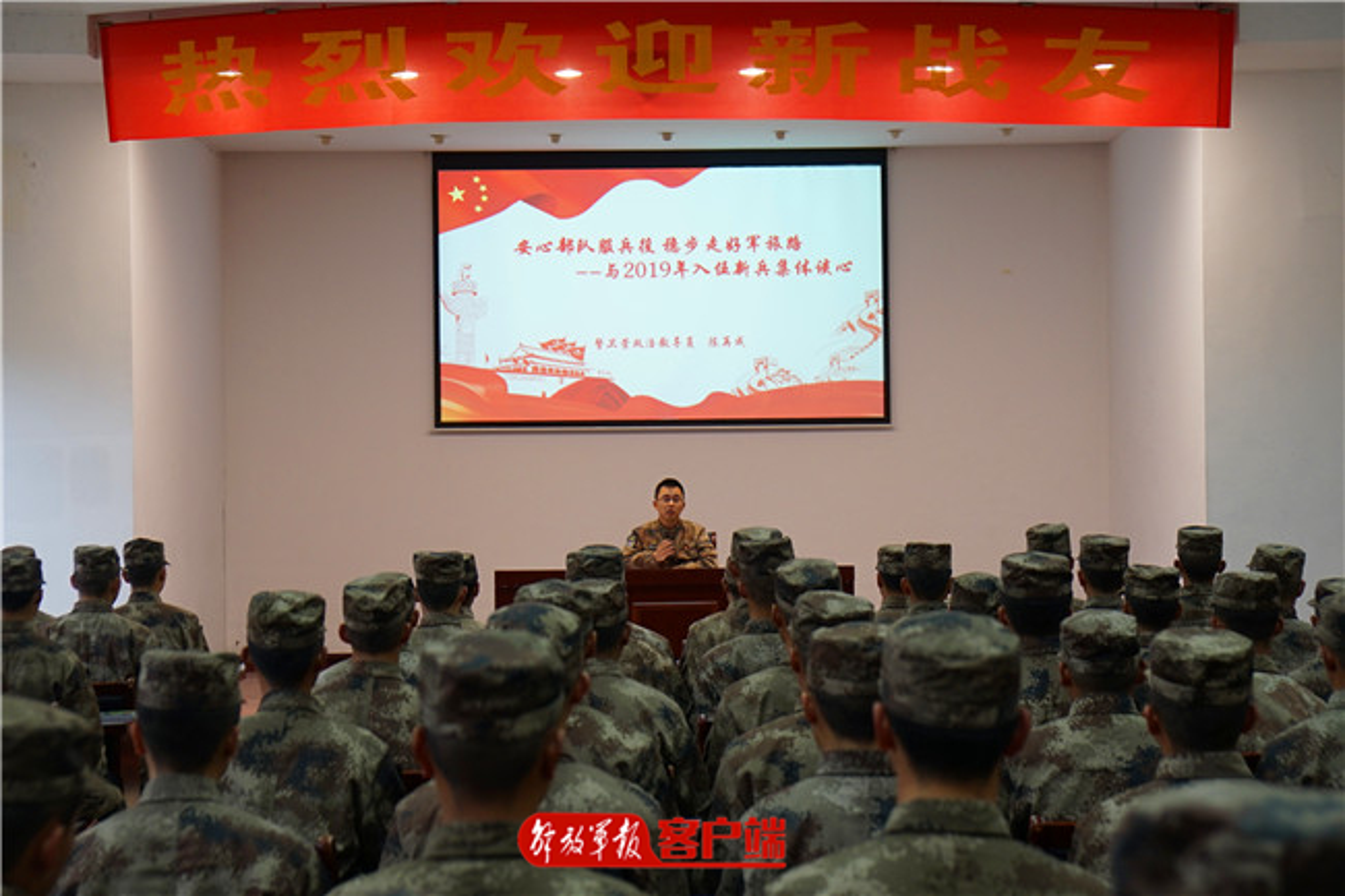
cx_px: 672
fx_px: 2727
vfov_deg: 18.7
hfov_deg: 27.7
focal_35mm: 73
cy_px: 448
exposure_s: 1/25
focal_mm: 49
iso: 320
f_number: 4
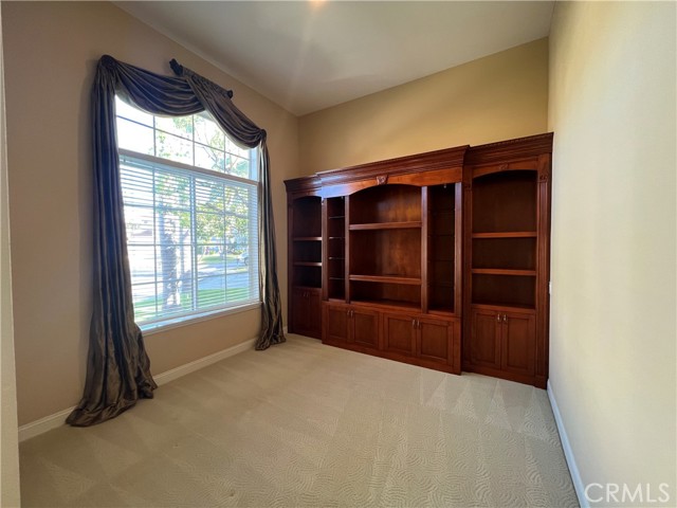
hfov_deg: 106.2
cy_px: 254
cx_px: 338
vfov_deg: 89.9
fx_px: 254
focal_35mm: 13
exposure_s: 1/60
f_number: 1.8
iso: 200
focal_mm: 1.57
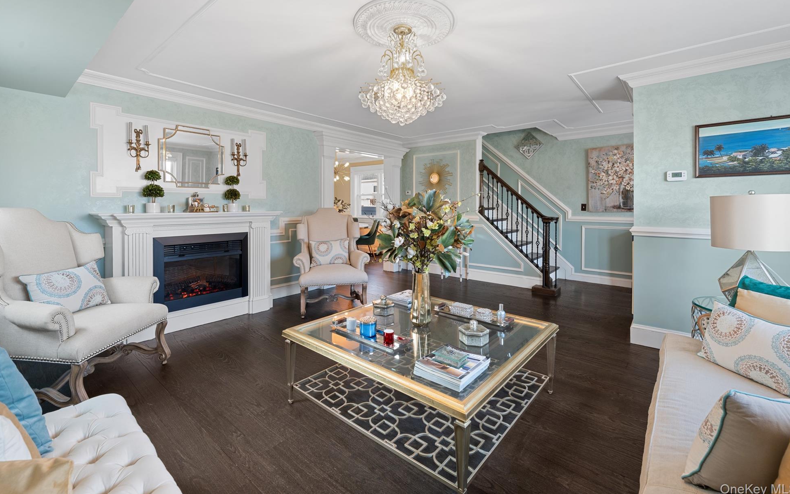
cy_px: 222
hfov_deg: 101.5
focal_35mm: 15
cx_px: 387
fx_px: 323
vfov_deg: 74.6
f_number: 10
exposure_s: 1/1.67
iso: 250
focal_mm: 14
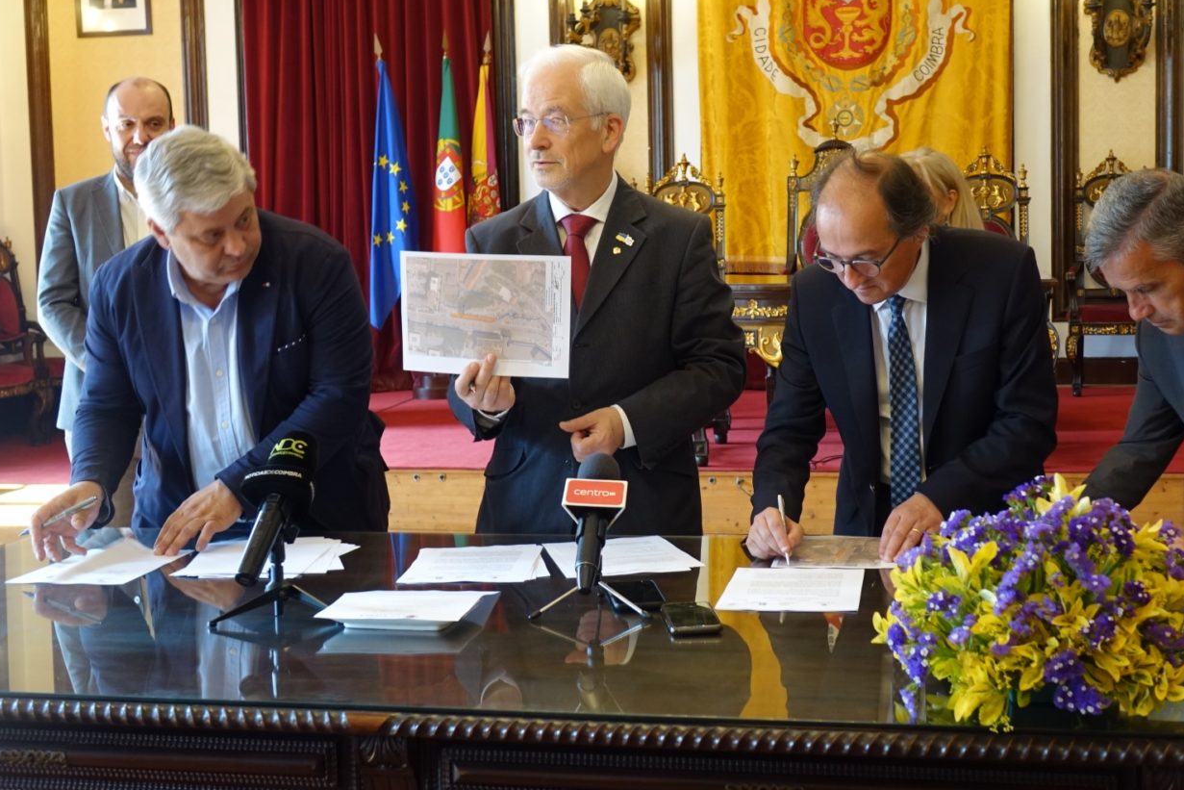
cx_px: 671
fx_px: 1645
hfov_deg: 39.5
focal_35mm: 50
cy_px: 370
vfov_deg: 27.0
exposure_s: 1/40
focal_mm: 13.94
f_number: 2.8
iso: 400
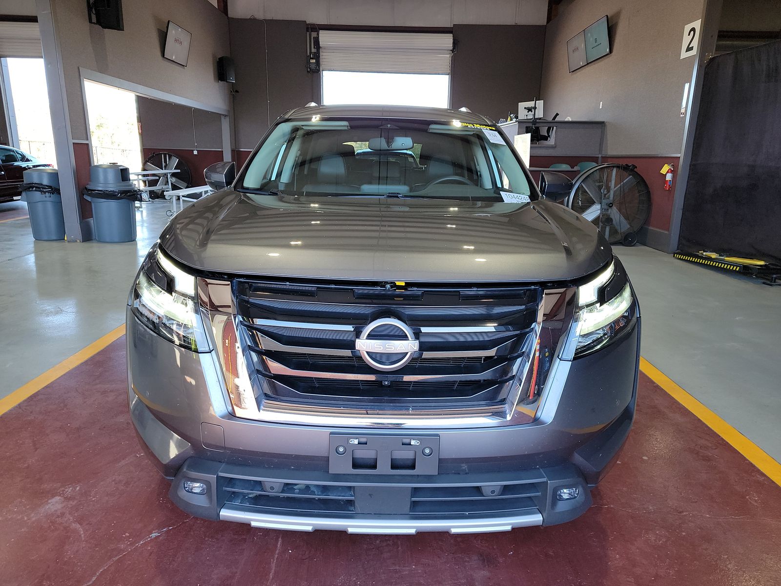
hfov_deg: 71.6
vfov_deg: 56.8
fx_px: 541
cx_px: 390
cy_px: 293
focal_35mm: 24
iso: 115
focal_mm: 6.7
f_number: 1.8
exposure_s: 1/59
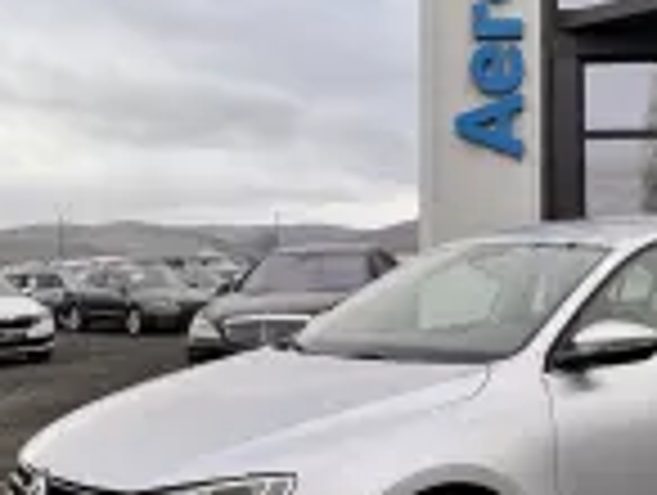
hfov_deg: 32.2
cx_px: 468
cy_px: 198
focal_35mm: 59
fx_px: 1122
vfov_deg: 24.8
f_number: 1.78
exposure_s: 1/1488
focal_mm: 6.76
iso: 80
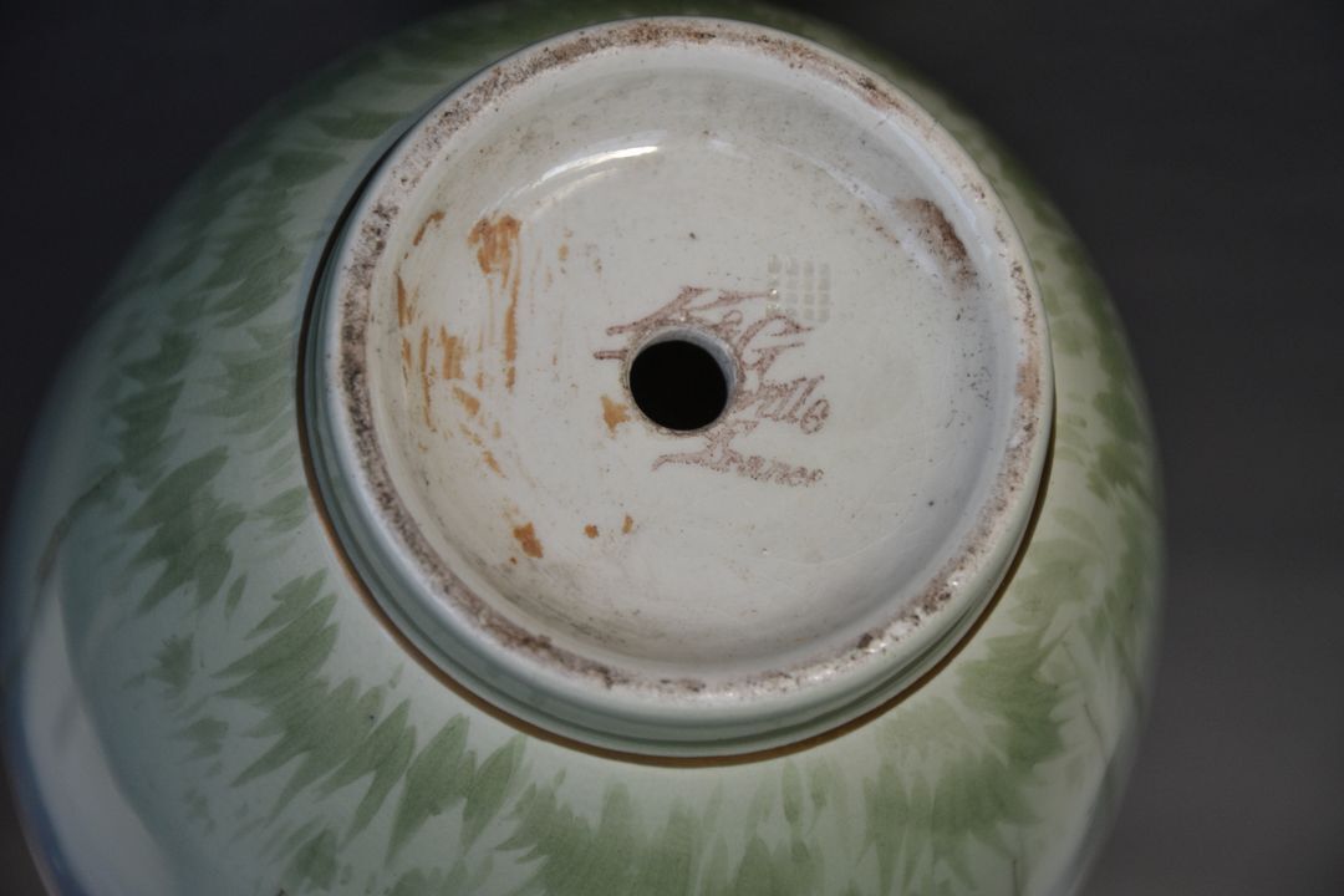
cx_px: 672
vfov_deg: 8.7
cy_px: 448
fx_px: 5880
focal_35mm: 158
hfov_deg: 13.0
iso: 500
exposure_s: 1/125
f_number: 5.6
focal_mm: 105
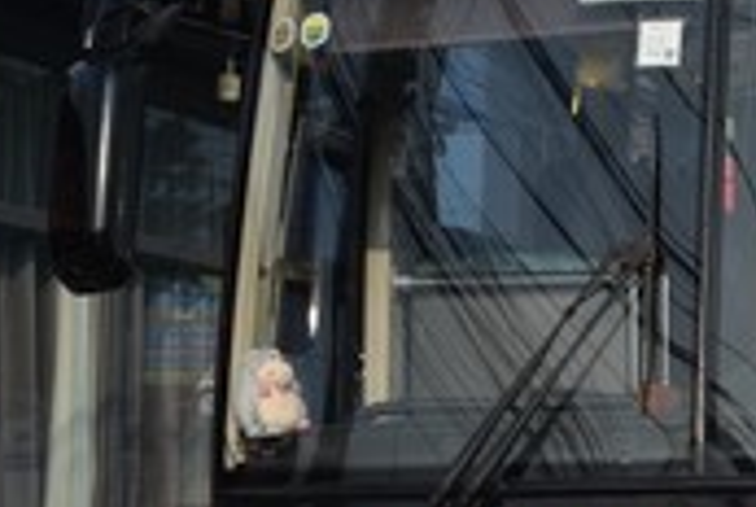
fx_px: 3155
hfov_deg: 13.2
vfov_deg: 9.2
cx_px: 1005
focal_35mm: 150
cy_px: 337
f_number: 9
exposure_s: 1/320
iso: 200
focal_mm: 40
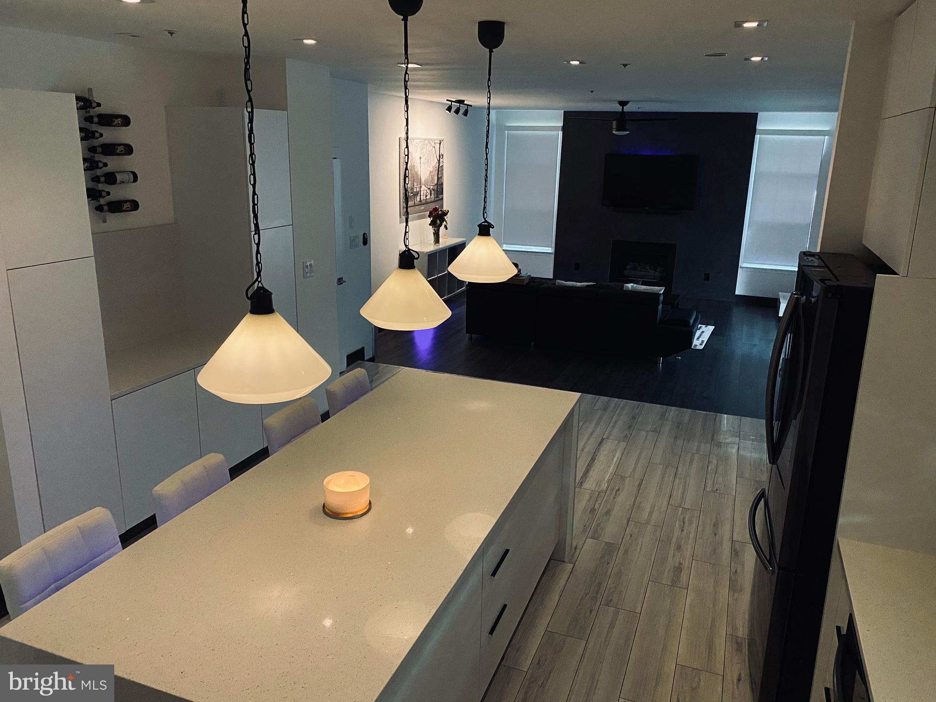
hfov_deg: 67.3
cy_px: 351
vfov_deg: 53.1
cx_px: 468
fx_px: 703
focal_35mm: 26
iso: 640
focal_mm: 4.25
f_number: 1.8
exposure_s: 1/30
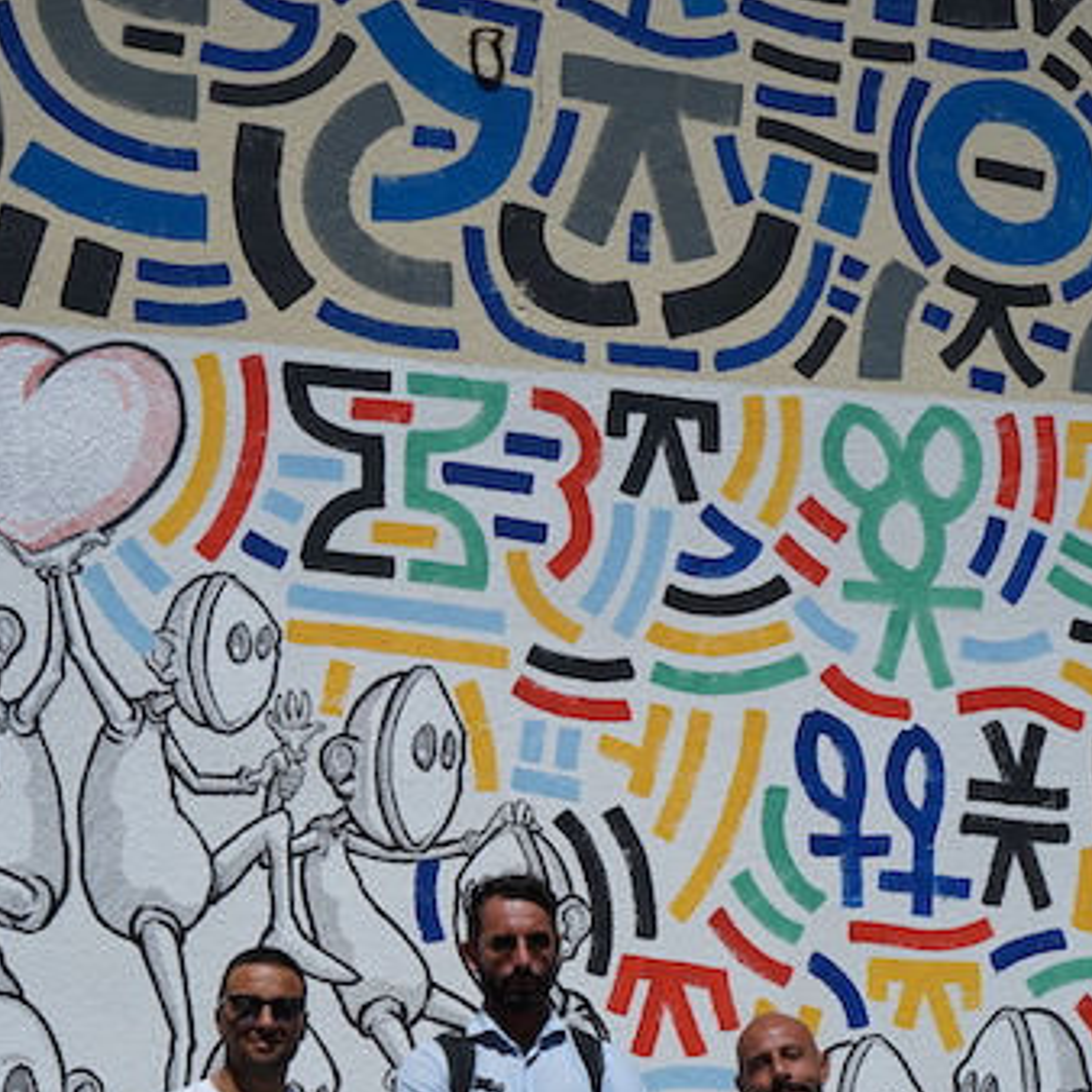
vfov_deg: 26.6
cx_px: 512
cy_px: 1021
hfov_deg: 27.7
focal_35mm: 62
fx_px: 2213
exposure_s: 1/400
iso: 100
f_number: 9
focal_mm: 38
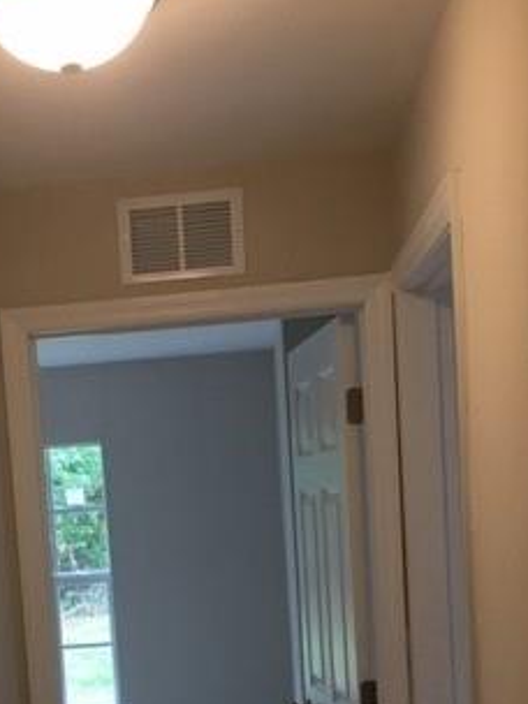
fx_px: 1241
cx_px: 113
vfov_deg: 30.2
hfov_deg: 23.7
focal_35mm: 61
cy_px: 641
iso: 32
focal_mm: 4.15
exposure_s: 1/33
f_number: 2.2
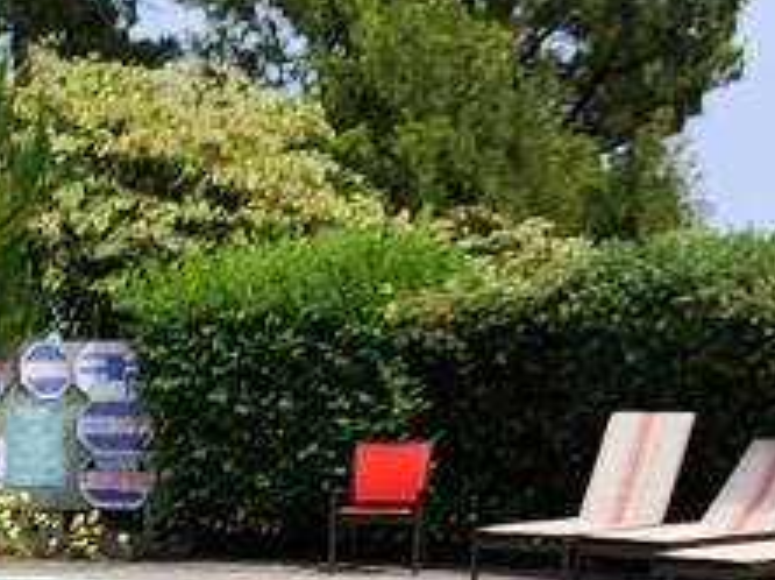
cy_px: 1151
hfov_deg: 22.0
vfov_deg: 14.1
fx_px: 1968
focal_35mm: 88
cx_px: 168
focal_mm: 2.2
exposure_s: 1/1737
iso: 50
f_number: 2.2
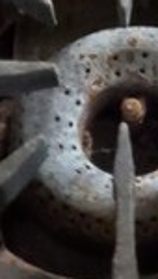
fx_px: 852
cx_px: 366
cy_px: -67
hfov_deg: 9.5
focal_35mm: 115
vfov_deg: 17.6
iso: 500
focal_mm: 4.3
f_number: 1.5
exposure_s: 1/15
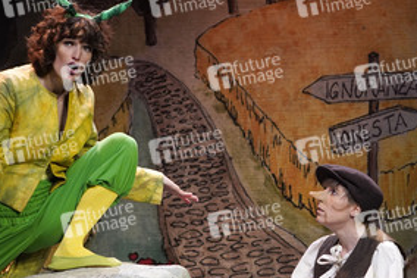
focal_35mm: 318
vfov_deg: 4.3
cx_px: 206
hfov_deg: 6.5
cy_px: 184
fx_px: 3681
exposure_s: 1/400
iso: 3200
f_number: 6.3
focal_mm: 200
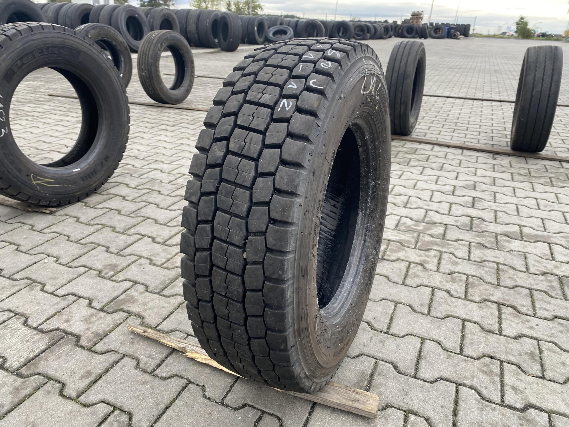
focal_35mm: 26
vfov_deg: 53.1
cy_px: 214
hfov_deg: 67.3
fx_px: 427
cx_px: 284
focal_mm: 4.25
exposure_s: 1/122
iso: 64
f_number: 1.8
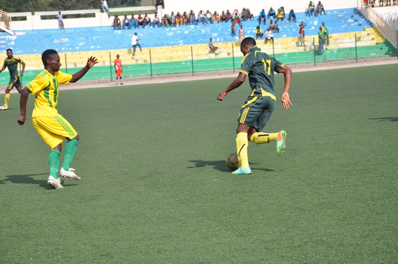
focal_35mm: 128
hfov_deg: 16.1
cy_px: 132
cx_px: 199
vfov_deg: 10.7
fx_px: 1408
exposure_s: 1/1000
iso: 500
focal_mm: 85
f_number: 8
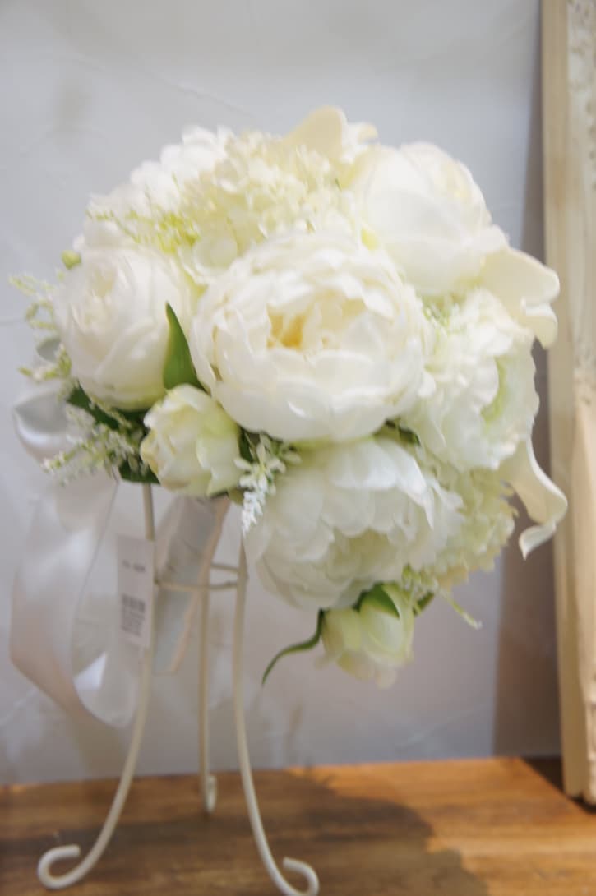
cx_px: 298
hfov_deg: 26.4
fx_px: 1268
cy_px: 448
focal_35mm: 51
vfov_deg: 38.9
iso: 200
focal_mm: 34
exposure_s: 1/5
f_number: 4.5
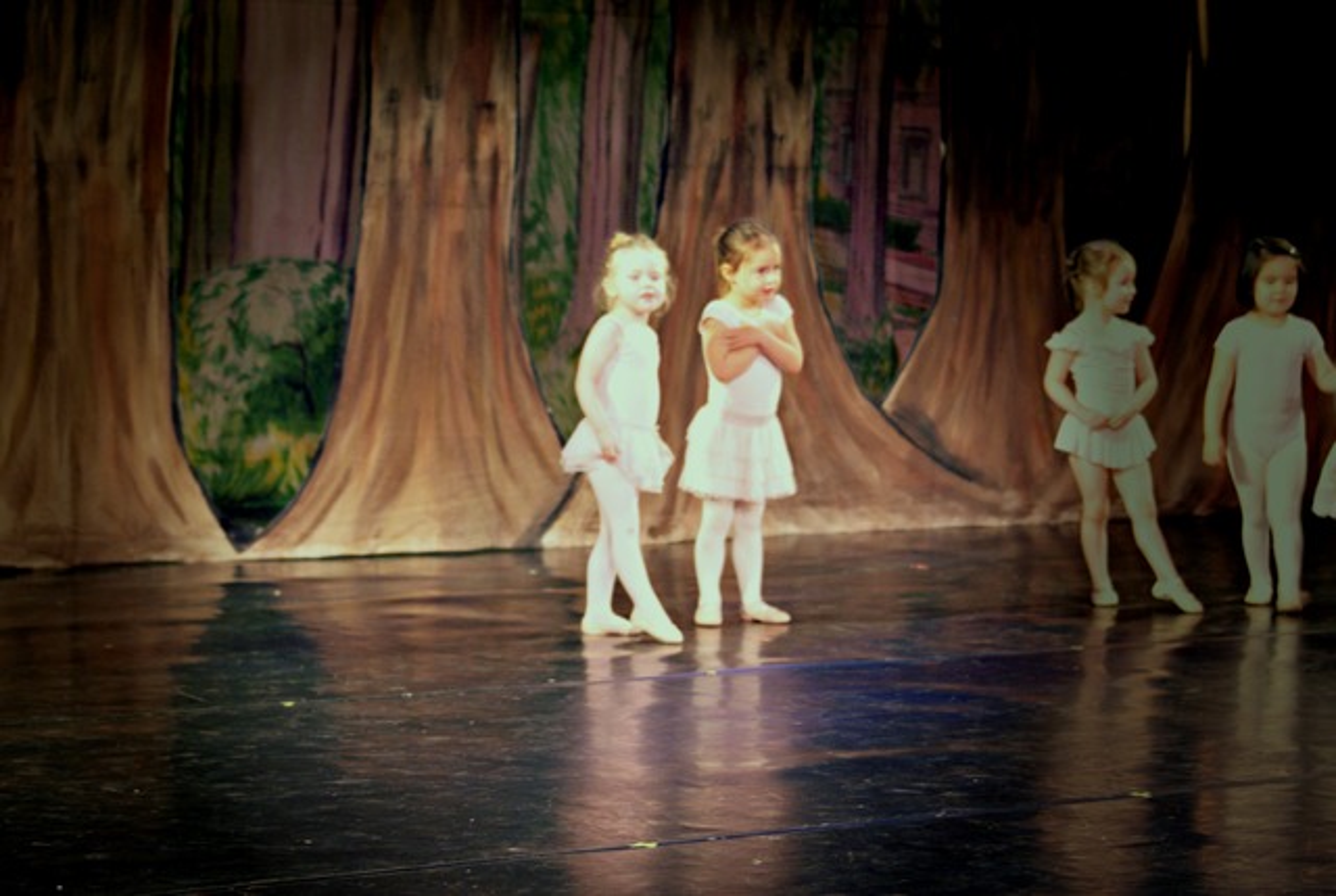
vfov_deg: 13.1
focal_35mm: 105
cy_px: 448
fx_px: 3903
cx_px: 668
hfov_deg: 19.4
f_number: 4
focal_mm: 70
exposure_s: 1/13
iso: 400
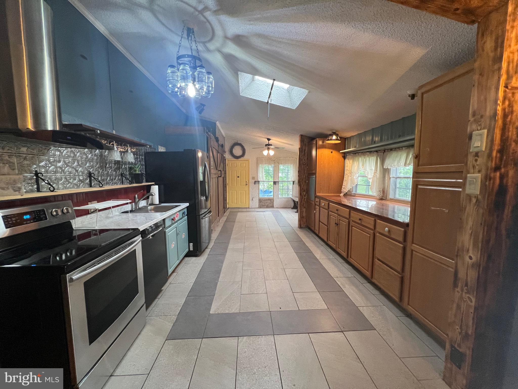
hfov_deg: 106.2
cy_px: 194
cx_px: 259
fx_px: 195
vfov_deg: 89.9
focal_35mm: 13
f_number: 1.8
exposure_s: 1/60
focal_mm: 1.57
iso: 320
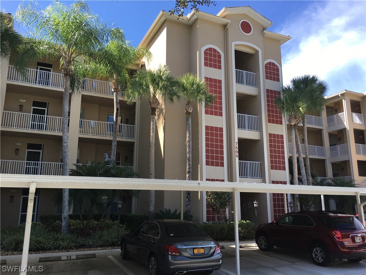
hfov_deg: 61.7
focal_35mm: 29
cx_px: 183
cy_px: 138
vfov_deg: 48.2
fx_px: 307
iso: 25
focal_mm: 4.15
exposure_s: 1/565
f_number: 2.2
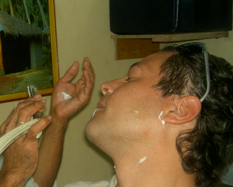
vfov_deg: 28.5
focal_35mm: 53
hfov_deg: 35.1
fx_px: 365
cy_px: 117
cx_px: 81
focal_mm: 8
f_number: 2.8
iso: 50
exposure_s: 1/60
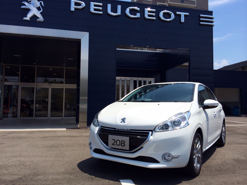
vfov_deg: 46.8
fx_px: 214
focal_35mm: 30
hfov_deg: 60.0
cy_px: 92
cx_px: 124
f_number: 2.2
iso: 40
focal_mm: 4.12
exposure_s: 1/2740
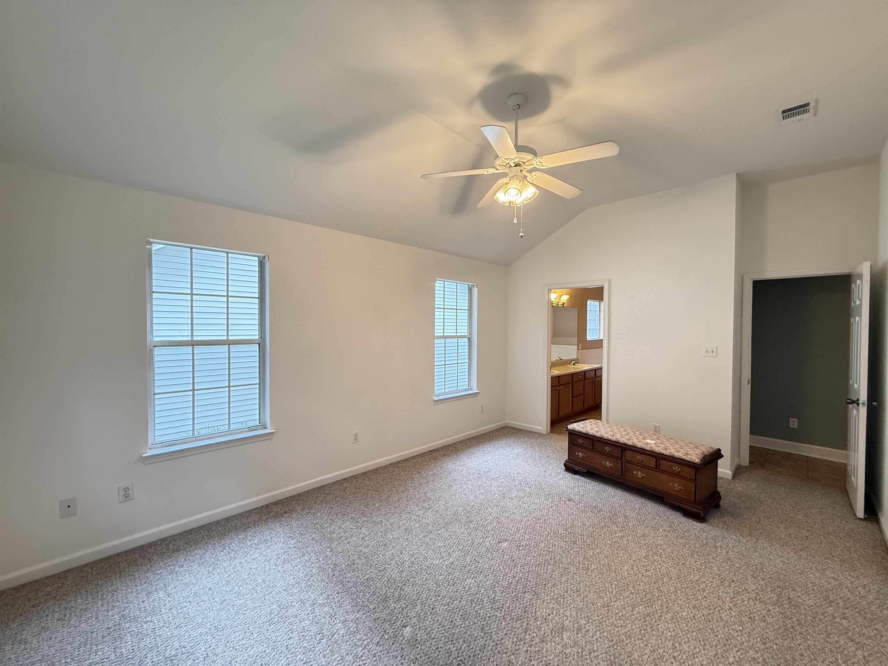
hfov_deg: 102.1
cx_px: 444
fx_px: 359
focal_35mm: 14
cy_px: 333
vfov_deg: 85.7
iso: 500
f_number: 2.2
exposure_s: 1/60
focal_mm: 2.22
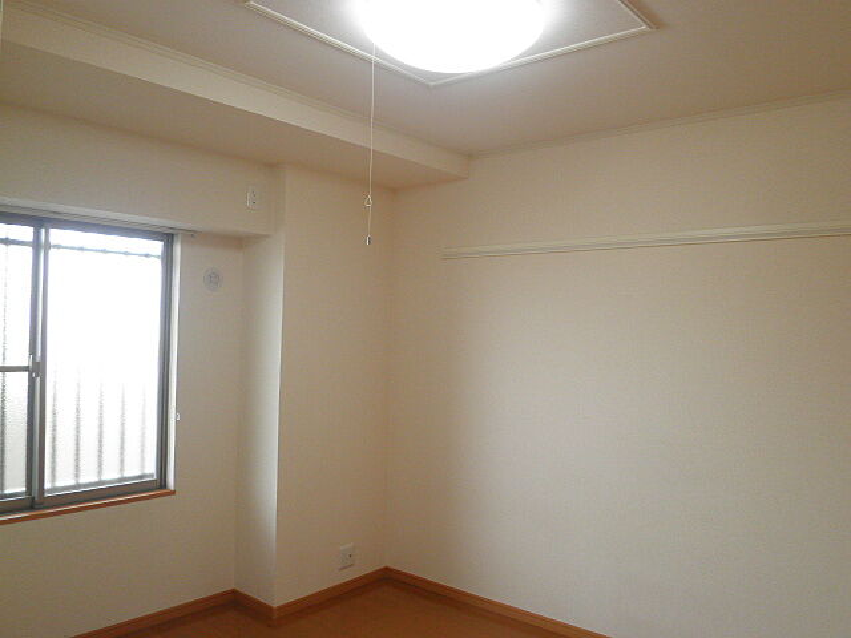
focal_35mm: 26
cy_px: 319
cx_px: 426
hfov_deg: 67.3
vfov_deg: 53.1
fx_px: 639
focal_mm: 4.7
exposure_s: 1/30
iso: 64
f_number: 2.8
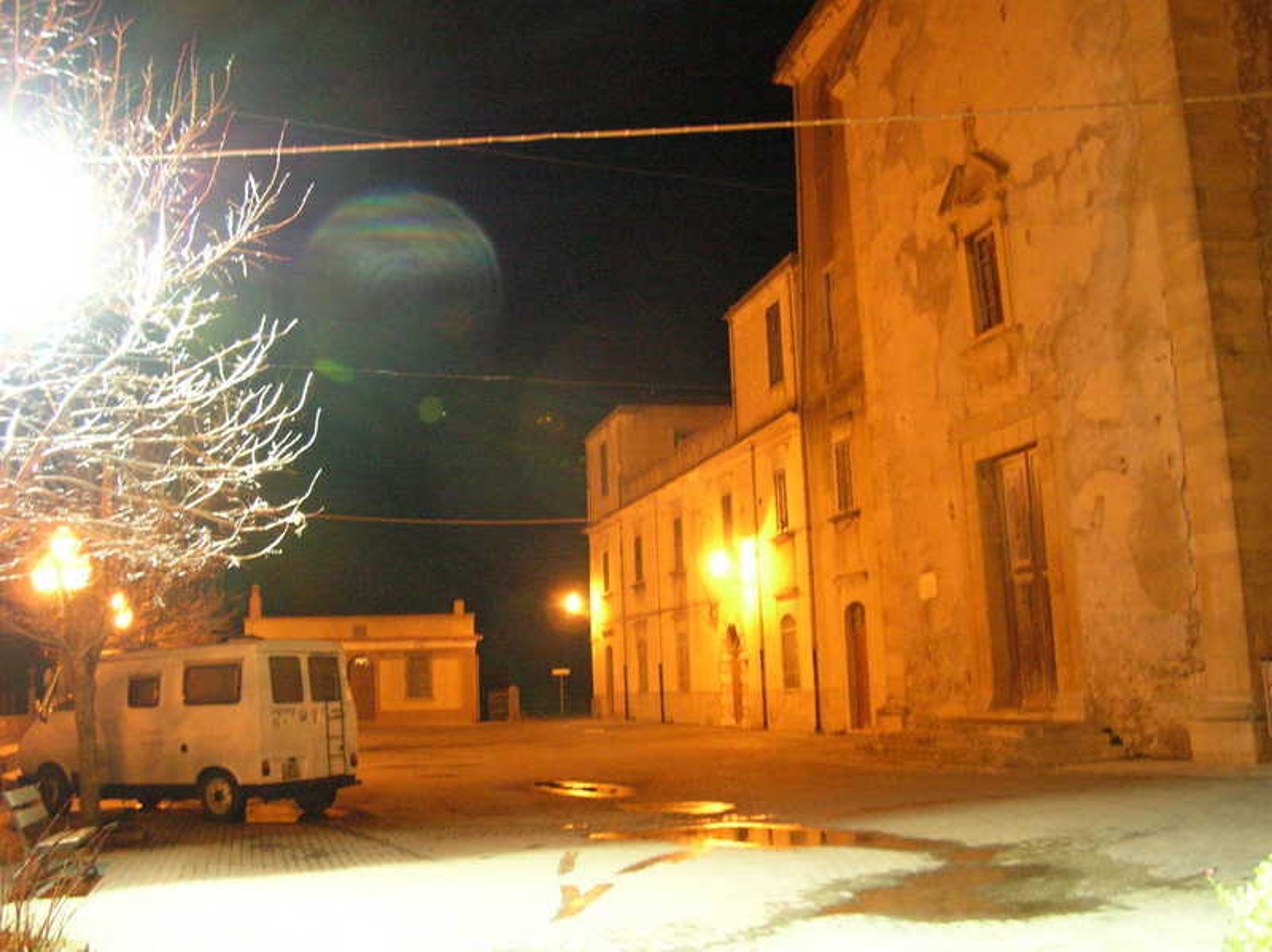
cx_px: 636
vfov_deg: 39.6
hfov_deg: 51.4
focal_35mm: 36
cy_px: 476
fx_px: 1322
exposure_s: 1/1.8
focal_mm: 6
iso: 300
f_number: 2.7
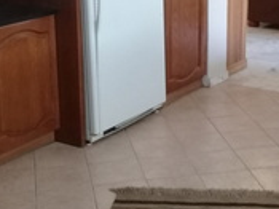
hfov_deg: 24.0
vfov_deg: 18.1
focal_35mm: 81
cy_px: 55
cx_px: 183
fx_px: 652
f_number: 2.2
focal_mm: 3.3
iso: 250
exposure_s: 1/17
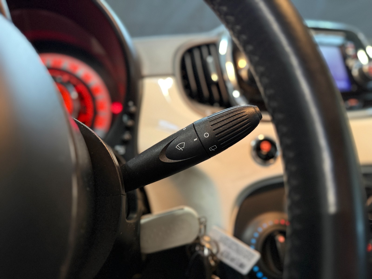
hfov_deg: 71.6
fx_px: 258
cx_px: 186
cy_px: 140
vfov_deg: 56.8
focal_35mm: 24
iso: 640
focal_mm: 6.76
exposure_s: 1/33
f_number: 1.78
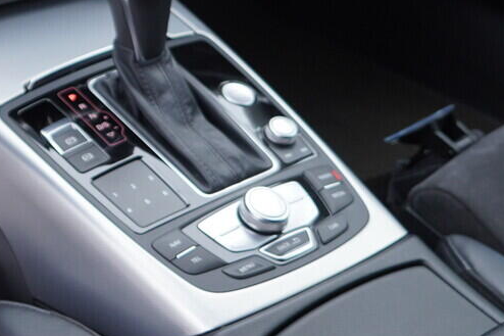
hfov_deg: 17.9
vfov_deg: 12.7
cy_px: -67
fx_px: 1469
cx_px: -187
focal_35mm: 105
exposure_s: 1/40
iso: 200
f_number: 2.8
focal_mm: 24
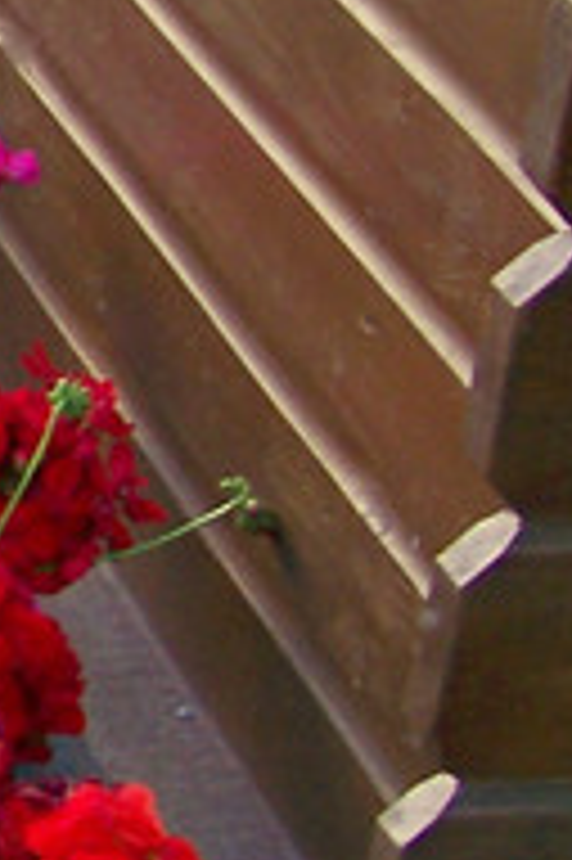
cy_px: 27
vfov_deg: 10.6
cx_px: -1268
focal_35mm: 192
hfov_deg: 6.4
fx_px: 4584
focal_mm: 5.85
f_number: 2.8
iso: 80
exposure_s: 1/125
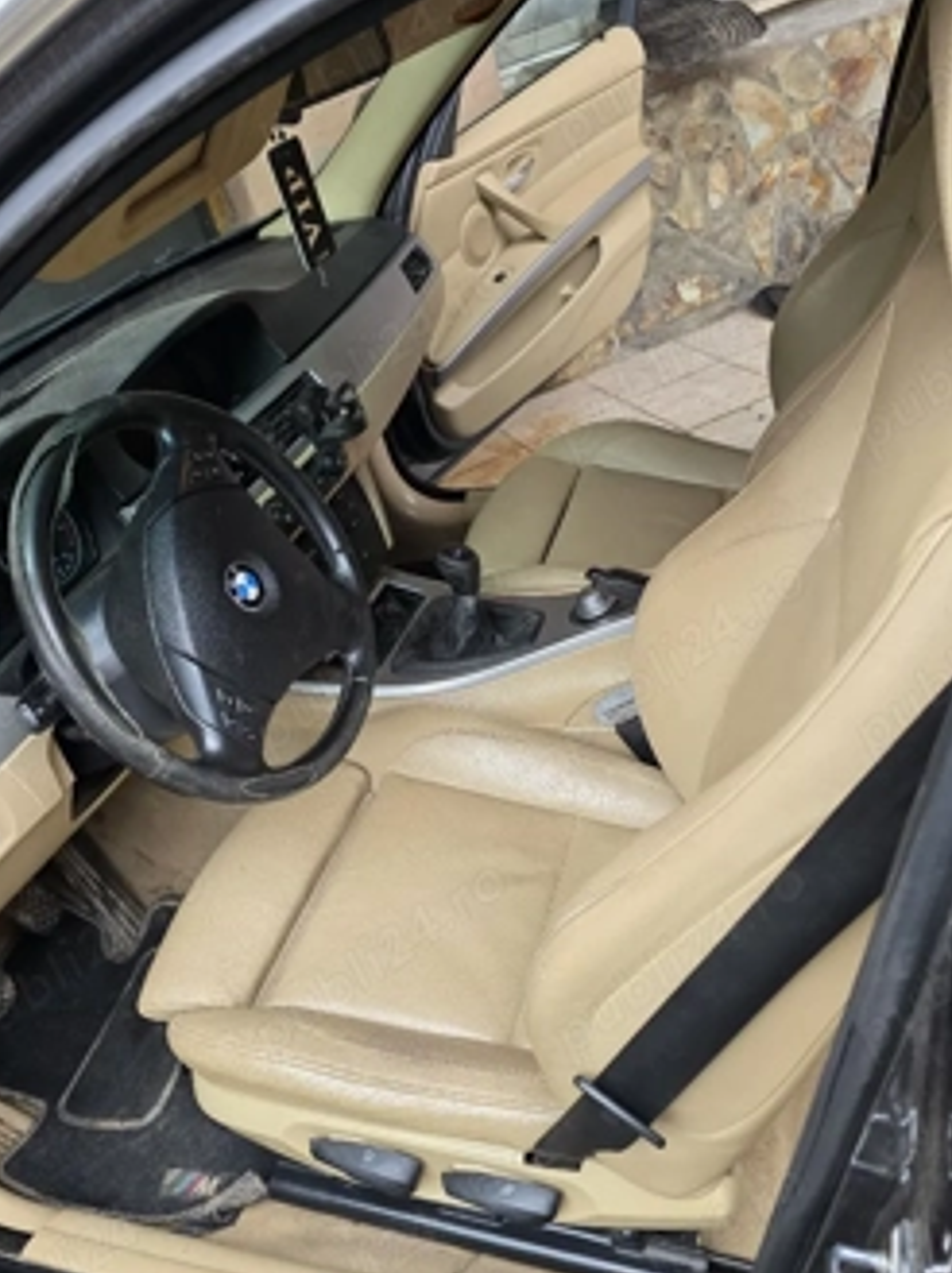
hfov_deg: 49.6
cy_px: 704
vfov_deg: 63.3
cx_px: 457
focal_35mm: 28
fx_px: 1029
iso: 160
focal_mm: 6.3
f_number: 1.7
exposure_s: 1/182
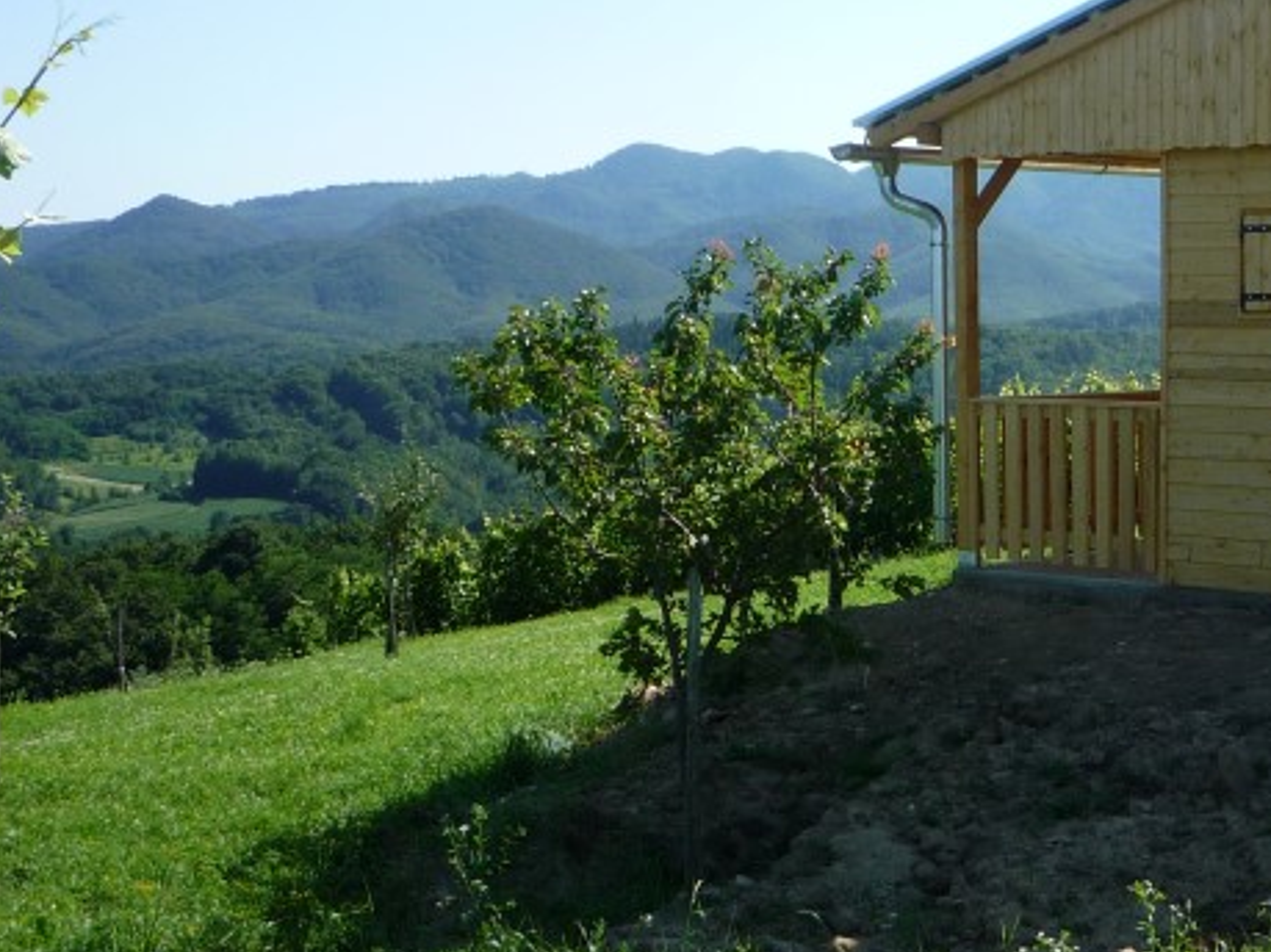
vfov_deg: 21.9
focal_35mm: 67
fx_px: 2459
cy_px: 393
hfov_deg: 28.4
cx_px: 1002
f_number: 4.5
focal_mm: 5.2
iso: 100
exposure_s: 1/400
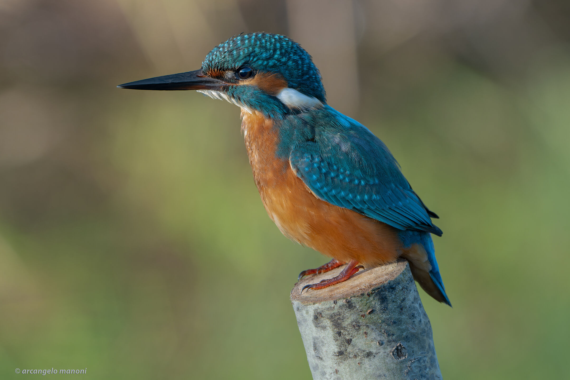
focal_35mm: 600
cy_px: 190
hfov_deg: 3.4
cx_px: 285
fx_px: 9499
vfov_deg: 2.3
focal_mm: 600
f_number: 11
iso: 1600
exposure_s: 1/200
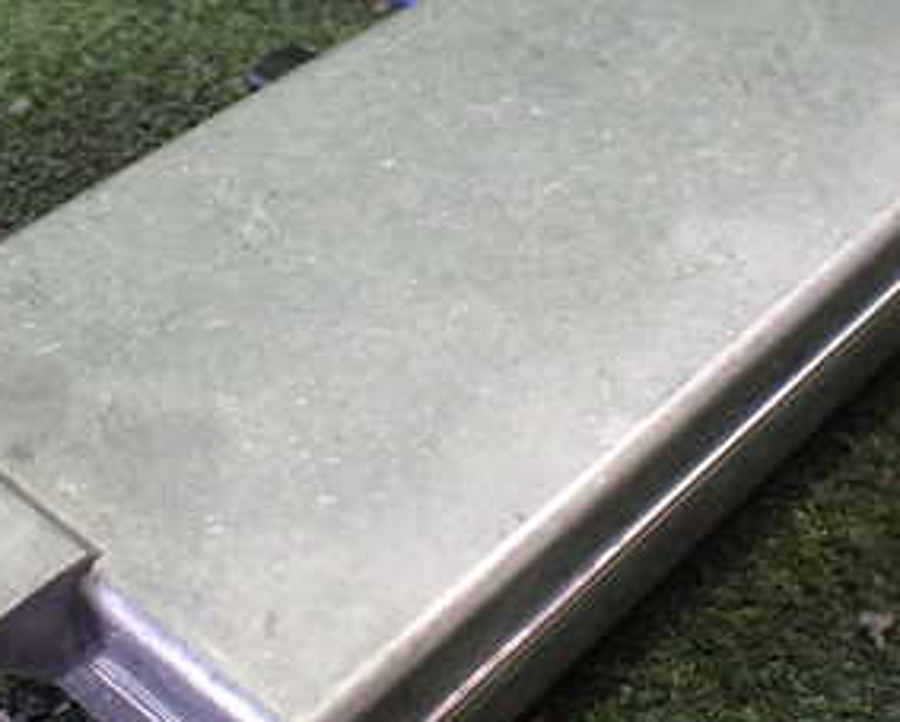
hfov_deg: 30.4
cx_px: 506
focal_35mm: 62
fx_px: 1653
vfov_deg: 24.6
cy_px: 334
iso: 800
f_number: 2.3
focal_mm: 5.4
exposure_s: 1/80
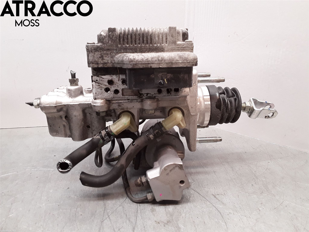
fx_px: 250
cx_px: 154
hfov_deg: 63.4
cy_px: 116
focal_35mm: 28
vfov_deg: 49.7
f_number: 1.9
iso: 64
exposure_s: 1/50
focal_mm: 2.91
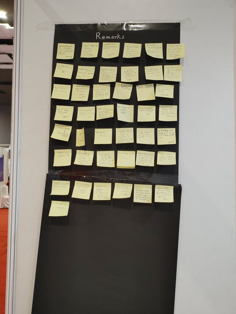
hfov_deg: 53.1
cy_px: 157
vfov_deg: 67.3
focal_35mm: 26
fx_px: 236
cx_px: 118
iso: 350
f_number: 1.8
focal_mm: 5.58
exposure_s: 1/100
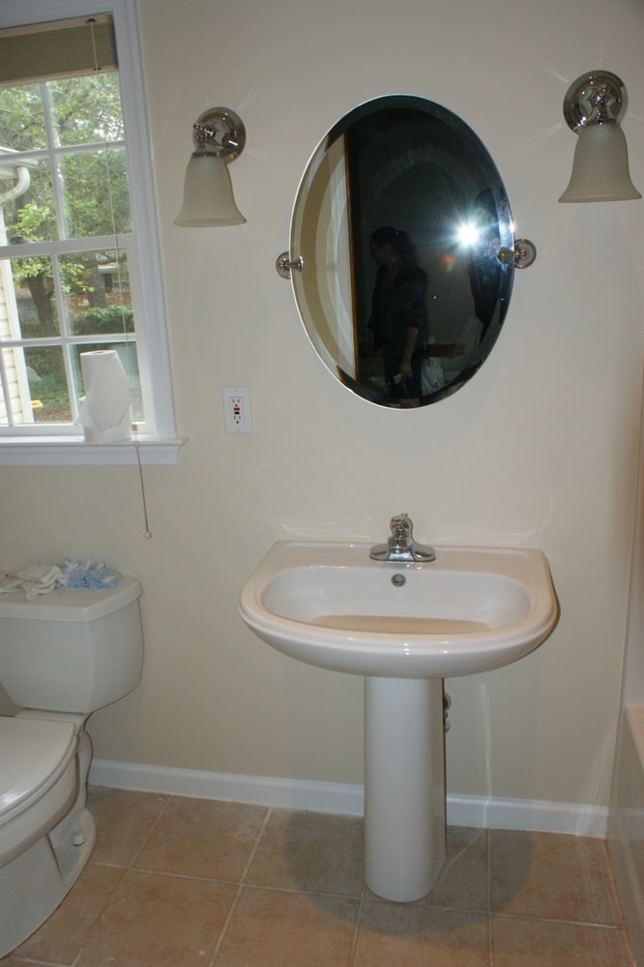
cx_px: 322
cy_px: 484
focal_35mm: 27
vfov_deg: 67.4
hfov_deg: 47.9
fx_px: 725
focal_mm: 18
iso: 400
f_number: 5.6
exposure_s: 1/60
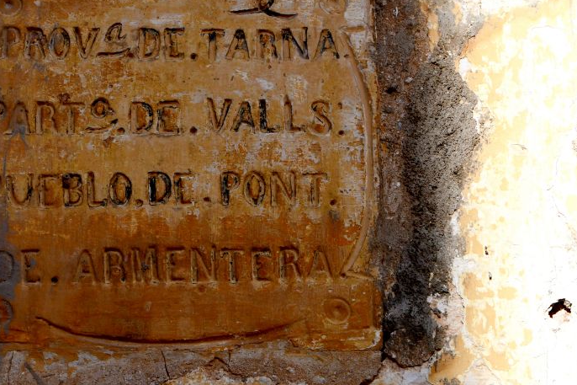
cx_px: 186
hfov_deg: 11.5
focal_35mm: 179
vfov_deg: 7.7
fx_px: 2868
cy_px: 188
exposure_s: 1/800
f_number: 14
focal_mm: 80
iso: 1000
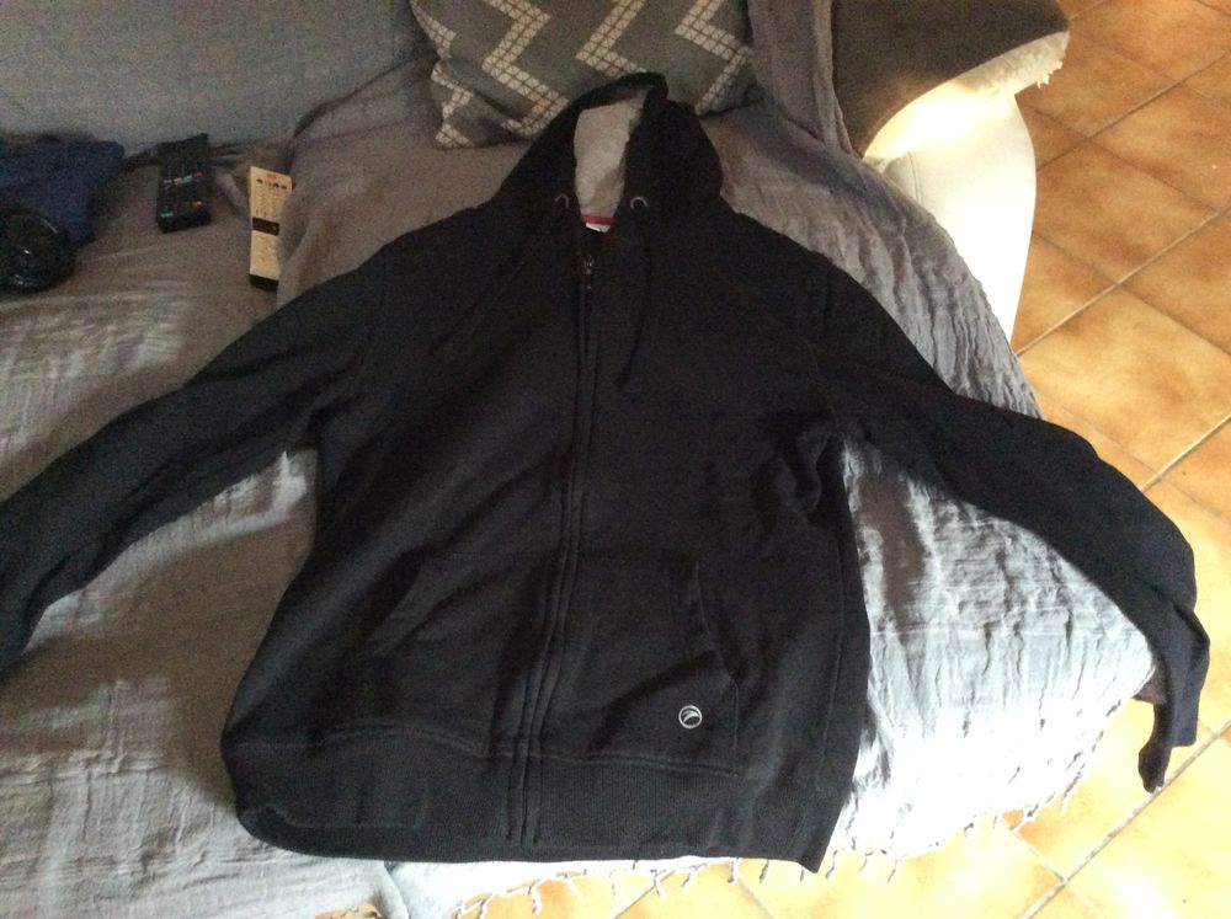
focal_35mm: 32
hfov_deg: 56.9
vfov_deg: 44.1
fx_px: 1136
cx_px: 616
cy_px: 460
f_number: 2.4
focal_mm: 3.3
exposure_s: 1/17
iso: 640
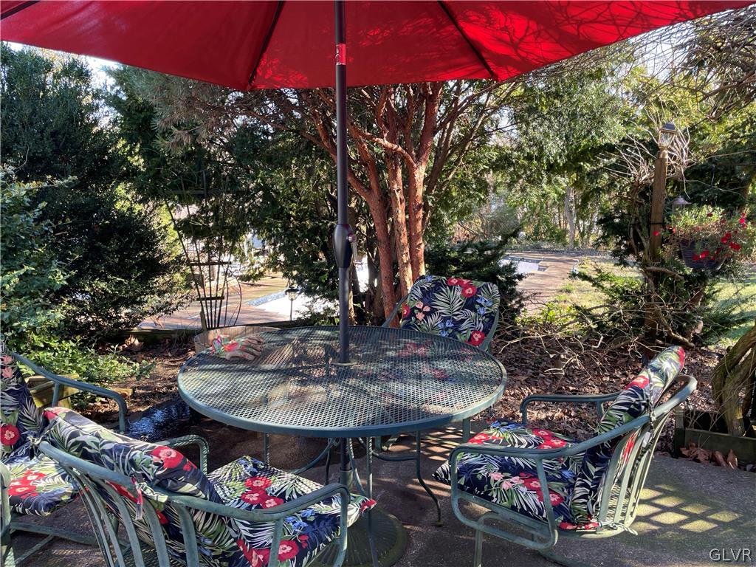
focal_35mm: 26
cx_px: 378
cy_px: 284
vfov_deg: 53.1
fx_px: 568
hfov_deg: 67.3
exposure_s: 1/121
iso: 32
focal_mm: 4.2
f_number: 1.6
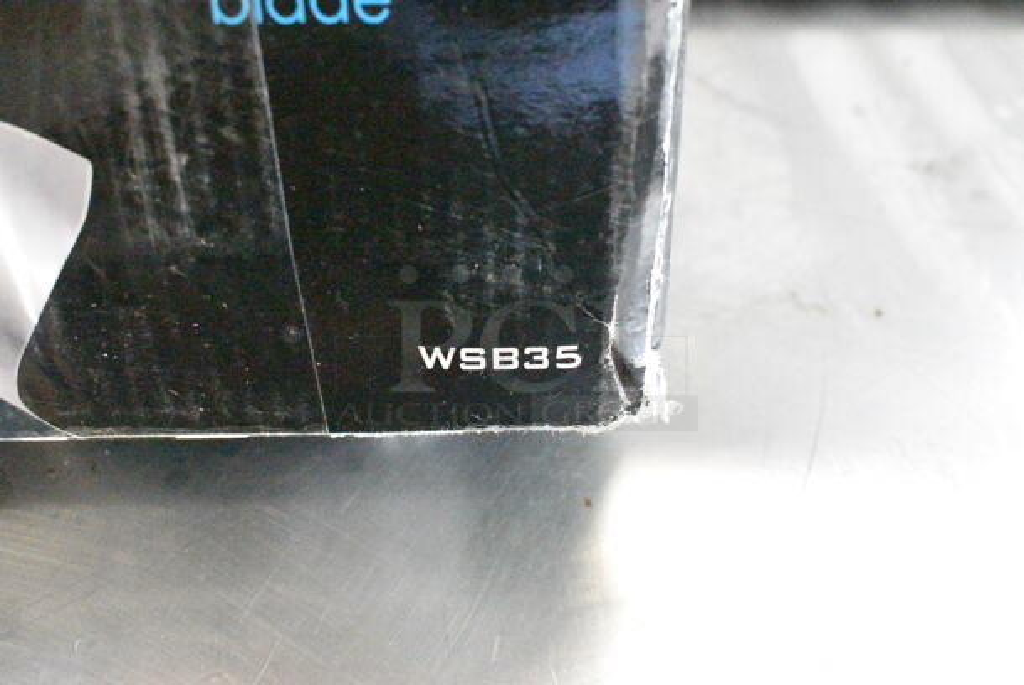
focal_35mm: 34
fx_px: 982
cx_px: 512
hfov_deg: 55.1
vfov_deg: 38.4
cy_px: 342
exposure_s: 1/160
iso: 25600
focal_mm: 23
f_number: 6.3
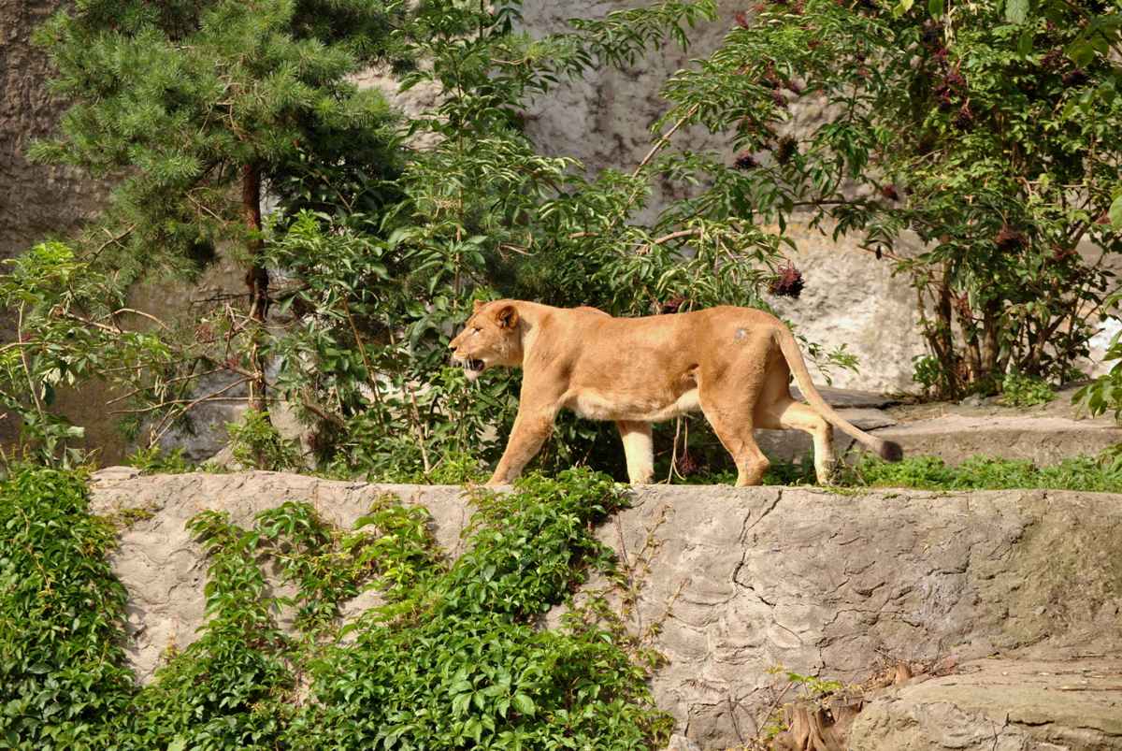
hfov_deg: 14.8
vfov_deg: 10.0
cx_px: 561
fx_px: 4306
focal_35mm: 138
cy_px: 376
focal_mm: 92
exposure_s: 1/500
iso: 200
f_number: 5.6
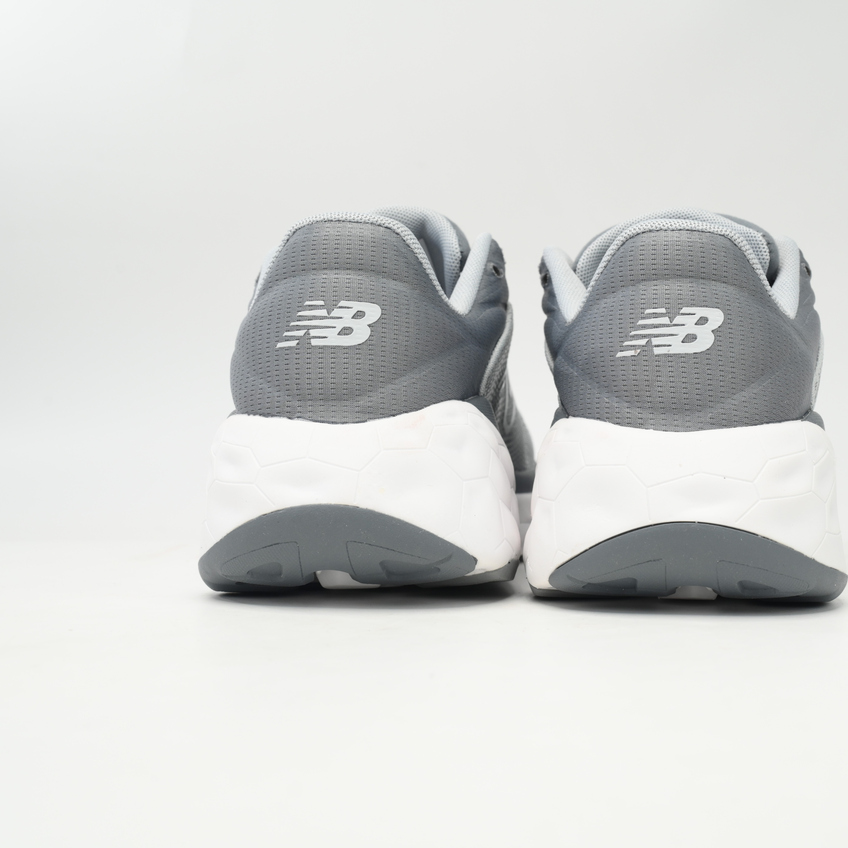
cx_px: 533
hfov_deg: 38.9
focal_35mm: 43
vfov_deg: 39.2
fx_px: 1192
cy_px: 418
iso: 500
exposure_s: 1/100
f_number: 10
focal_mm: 33
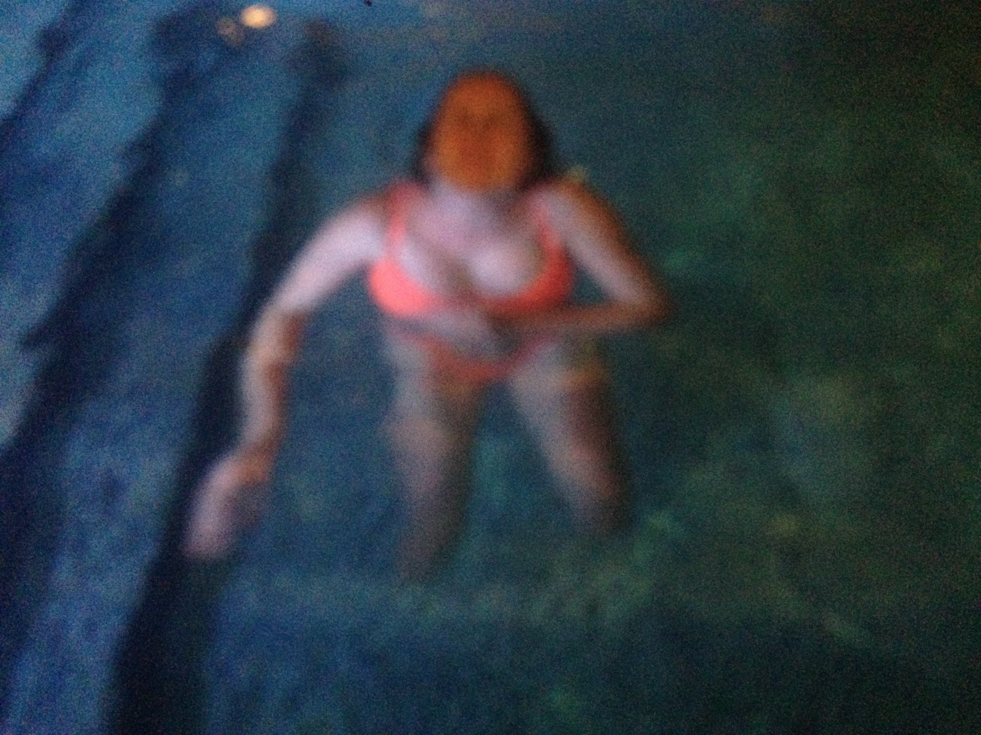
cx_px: 490
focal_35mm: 33
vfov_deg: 42.9
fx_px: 935
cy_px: 368
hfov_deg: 55.4
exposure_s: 1/15
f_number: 2.4
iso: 800
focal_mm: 4.12
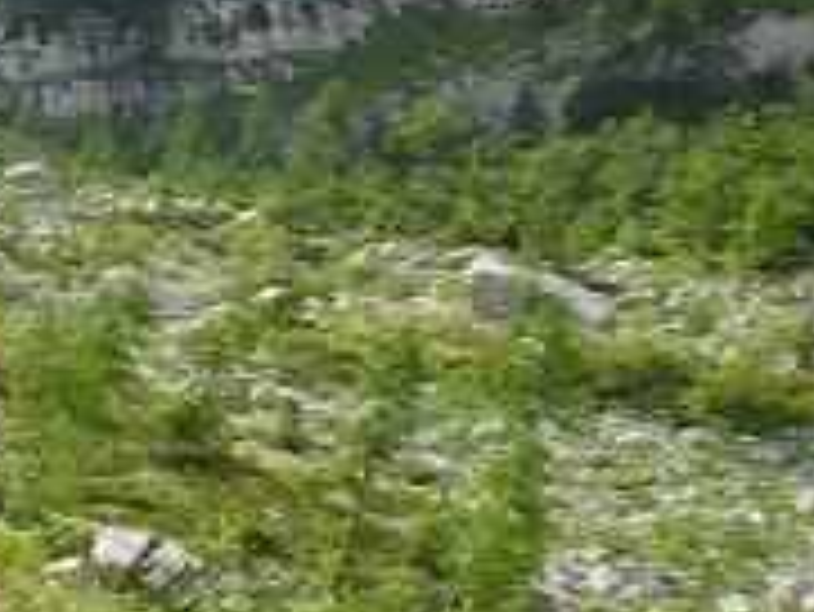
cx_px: 184
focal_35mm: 111
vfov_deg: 13.4
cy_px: 324
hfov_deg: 17.6
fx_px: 2612
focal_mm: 6.3
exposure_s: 1/160
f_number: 4.6
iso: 64
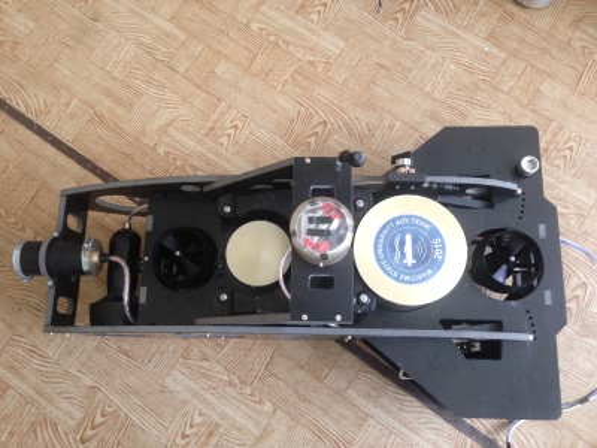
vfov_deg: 42.9
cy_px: 224
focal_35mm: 33
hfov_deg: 55.4
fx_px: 569
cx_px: 298
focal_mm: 4.12
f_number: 2.4
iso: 125
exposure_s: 1/20
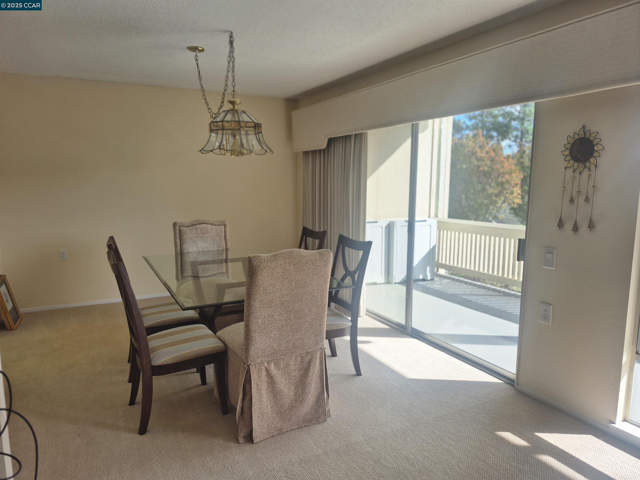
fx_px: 425
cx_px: 320
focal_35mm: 23
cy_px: 240
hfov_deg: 73.9
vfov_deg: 58.9
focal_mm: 5.4
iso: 25
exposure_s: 1/598
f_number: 1.8
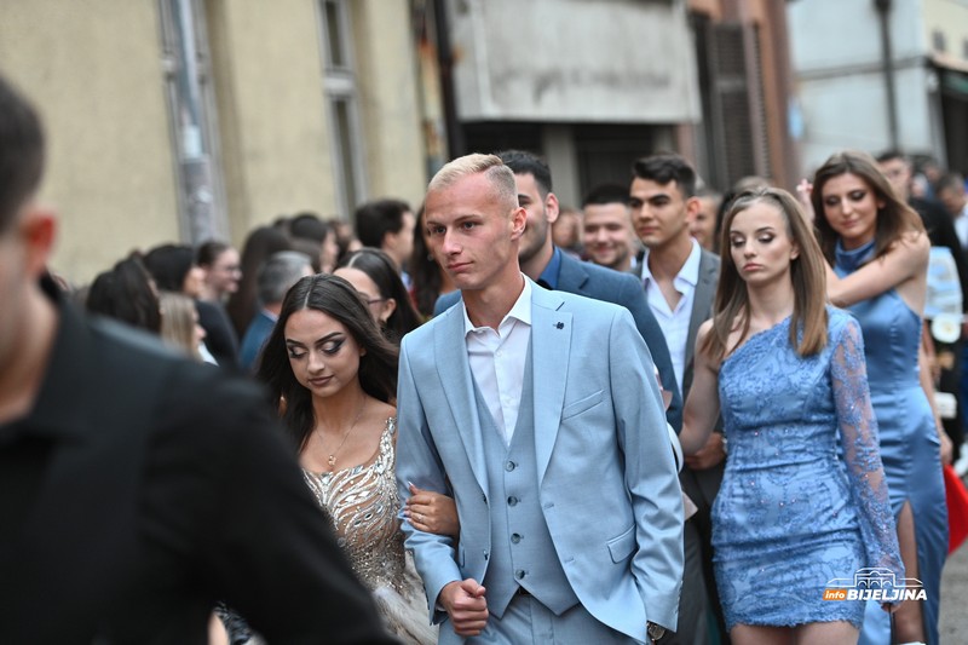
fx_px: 2473
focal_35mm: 92
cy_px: 322
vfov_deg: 14.9
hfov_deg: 22.1
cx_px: 484
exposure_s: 1/125
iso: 1000
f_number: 3.2
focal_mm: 92
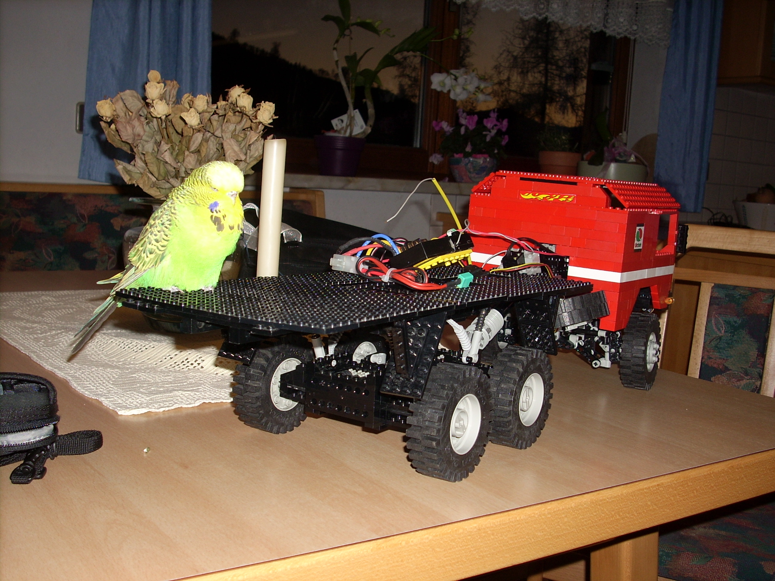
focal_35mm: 37
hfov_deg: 50.1
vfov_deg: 38.7
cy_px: 290
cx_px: 388
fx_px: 828
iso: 64
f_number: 2.8
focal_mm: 6.2
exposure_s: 1/60
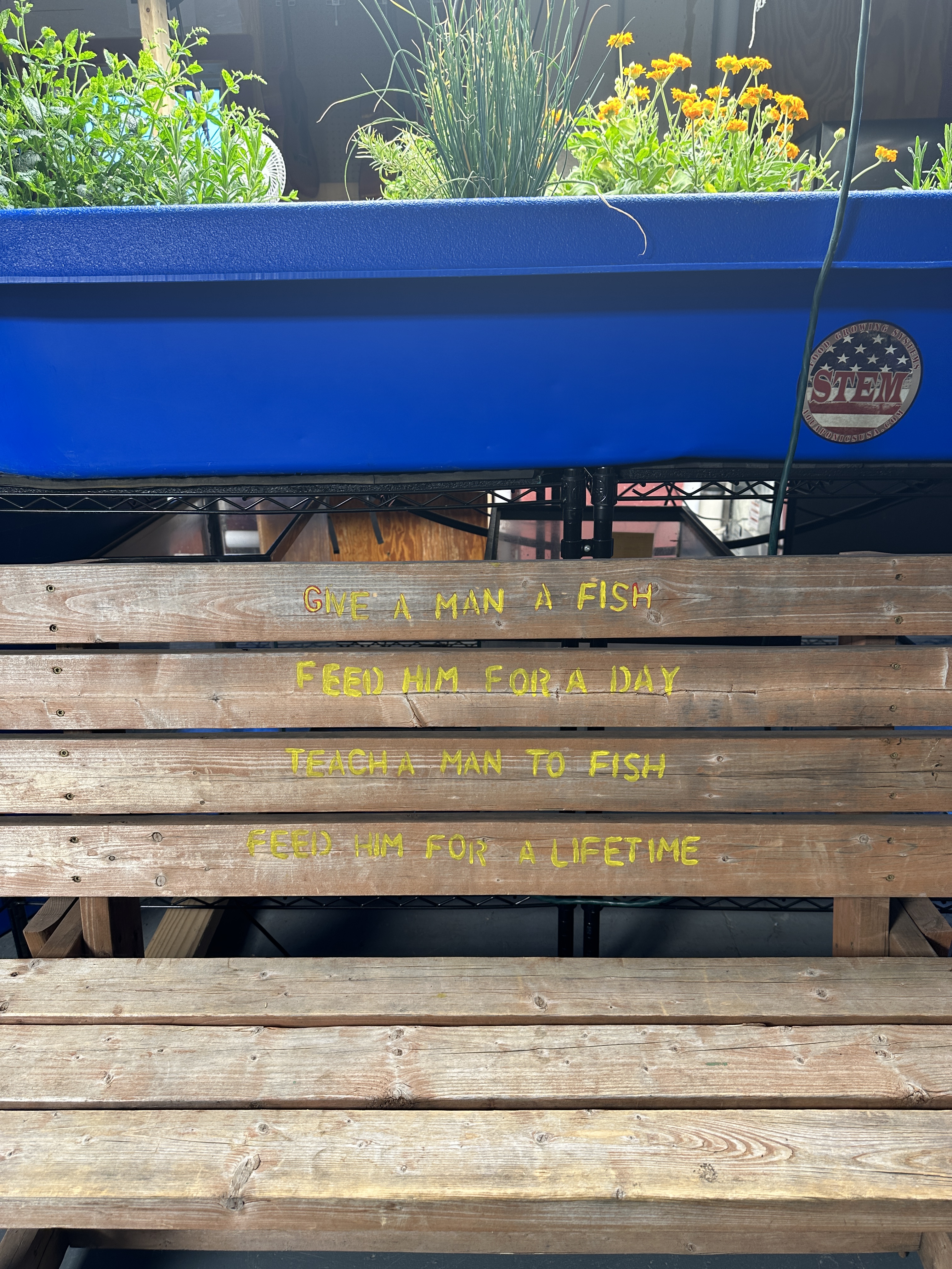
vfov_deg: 71.6
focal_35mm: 24
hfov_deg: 56.8
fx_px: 880
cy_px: 634
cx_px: 476
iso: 80
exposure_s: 1/164
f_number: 1.78
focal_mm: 6.86
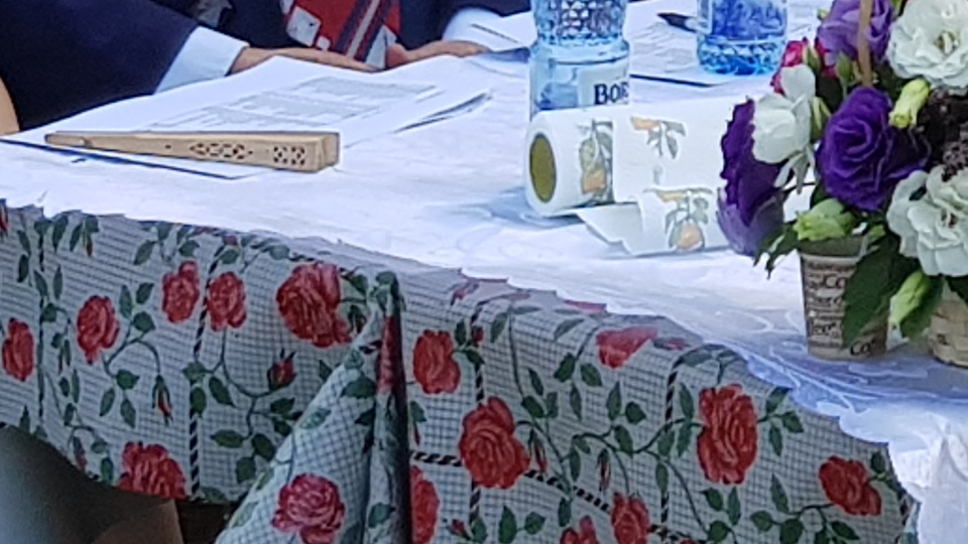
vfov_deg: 9.9
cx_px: 1410
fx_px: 3054
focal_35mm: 119
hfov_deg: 16.5
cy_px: -271
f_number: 1.7
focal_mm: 4.2
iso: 40
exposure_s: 1/510
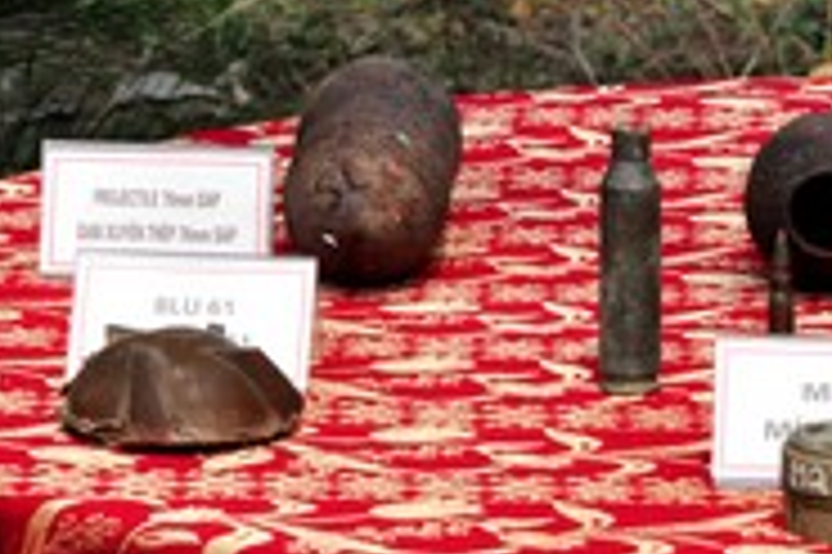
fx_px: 6742
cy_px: 182
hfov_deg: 7.0
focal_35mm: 292
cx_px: 899
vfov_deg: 4.7
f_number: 13
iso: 800
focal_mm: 80
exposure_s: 1/2500
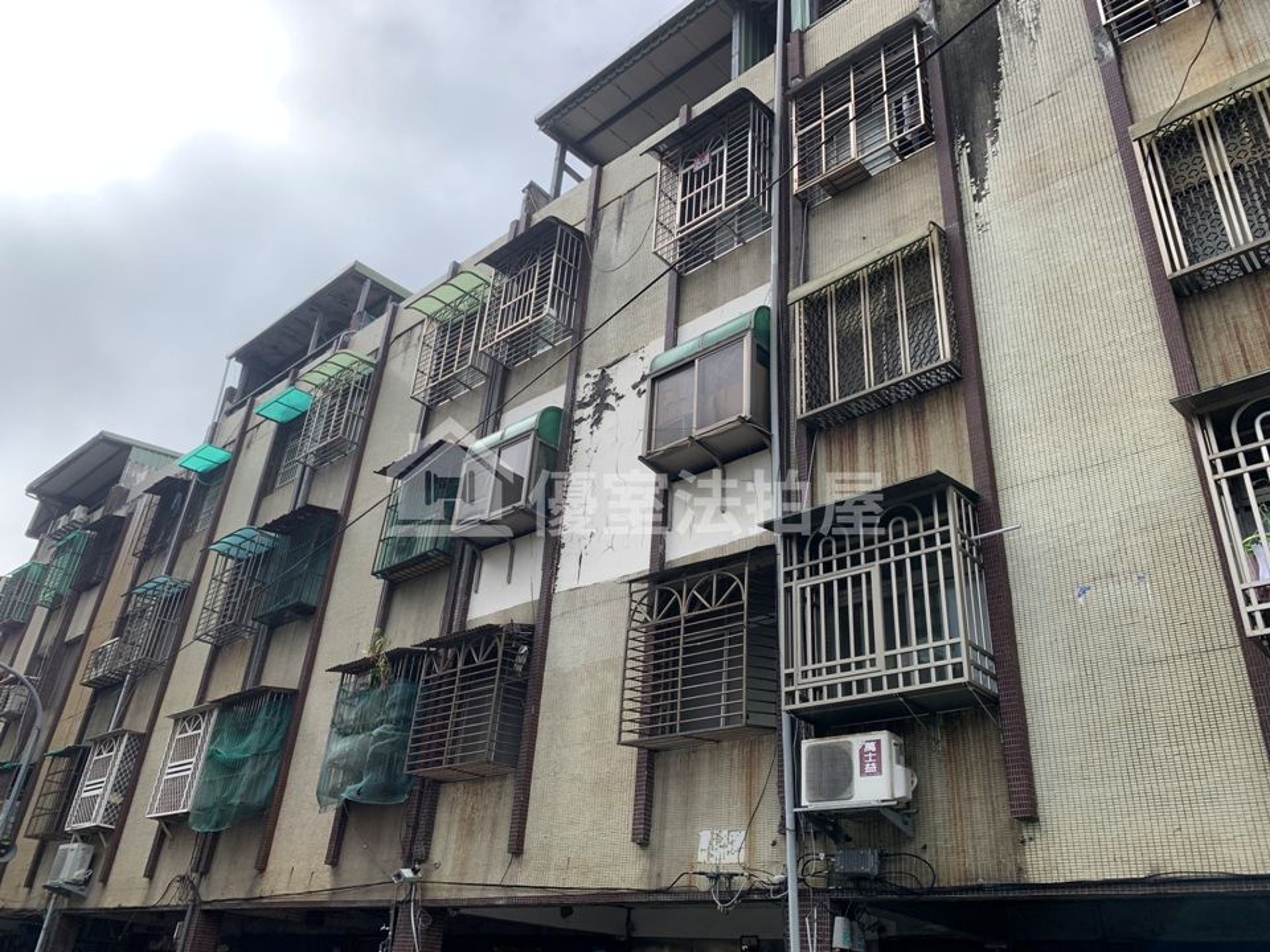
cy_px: 476
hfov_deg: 67.3
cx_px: 635
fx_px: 954
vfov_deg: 53.1
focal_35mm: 26
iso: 25
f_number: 1.8
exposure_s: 1/1661
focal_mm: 4.25
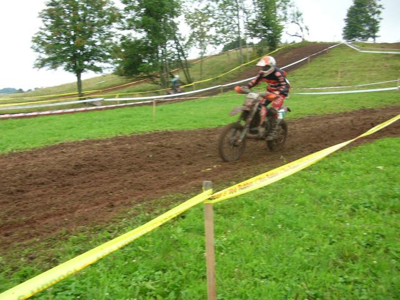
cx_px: 200
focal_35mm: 35
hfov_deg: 52.6
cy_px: 150
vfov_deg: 40.7
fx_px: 404
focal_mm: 5.8
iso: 50
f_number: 2.8
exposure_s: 1/117
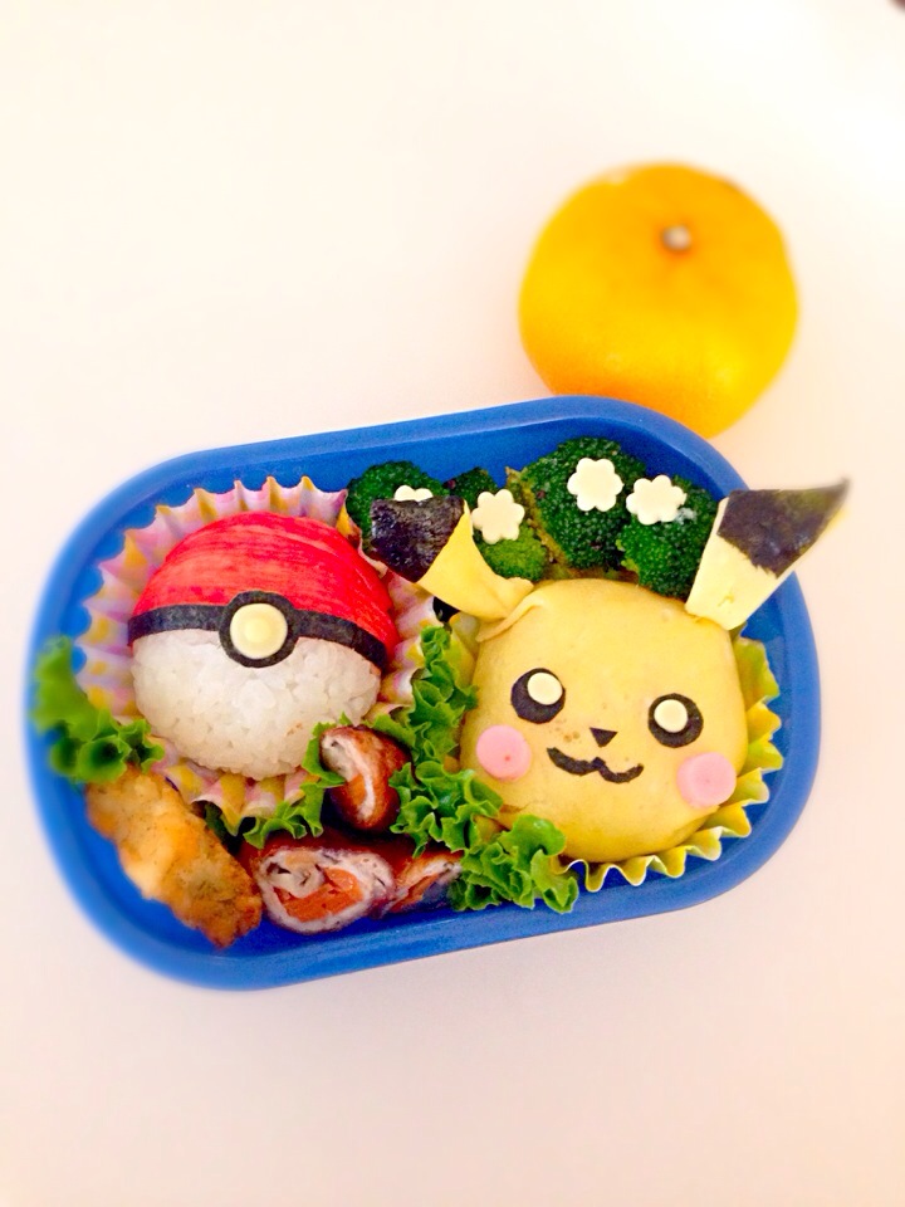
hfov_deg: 42.9
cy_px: 604
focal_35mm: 33
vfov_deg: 55.4
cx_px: 452
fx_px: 1150
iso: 400
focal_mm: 4.12
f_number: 2.4
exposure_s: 1/20
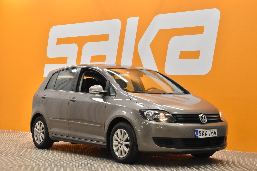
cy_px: 86
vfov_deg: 18.9
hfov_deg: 28.1
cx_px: 128
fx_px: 514
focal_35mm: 72
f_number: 25
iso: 3200
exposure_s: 1/30
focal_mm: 48
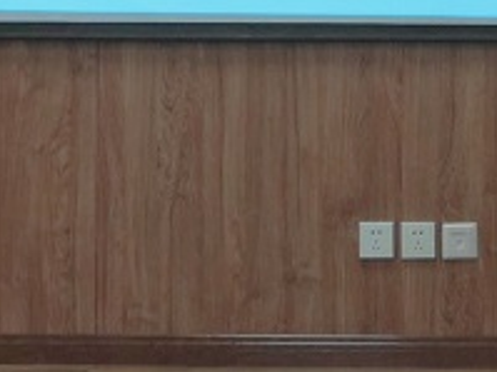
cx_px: 427
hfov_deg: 11.8
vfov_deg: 8.7
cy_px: -202
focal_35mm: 167
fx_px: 2396
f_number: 1.8
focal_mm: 3.95
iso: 93
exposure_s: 1/100
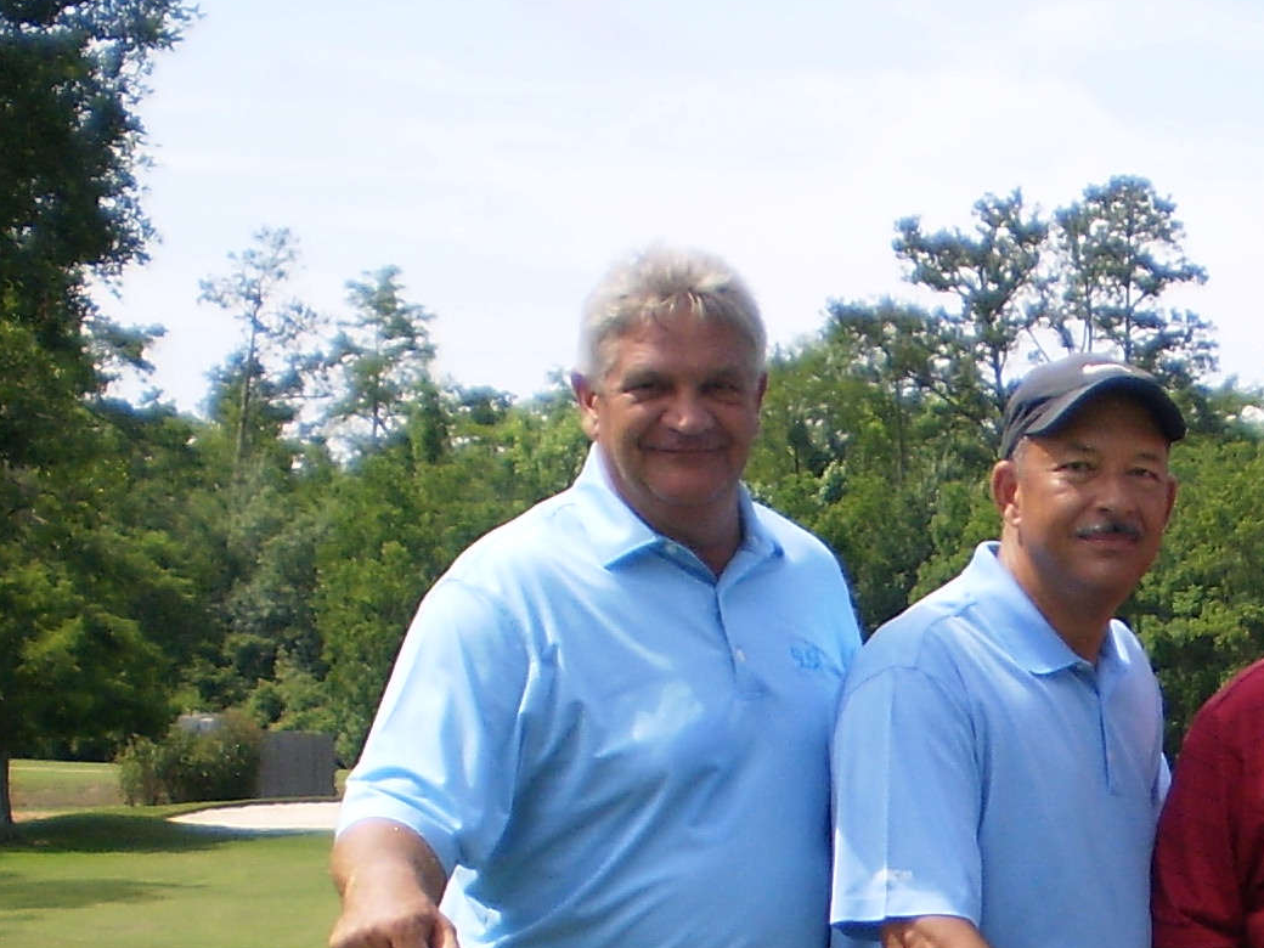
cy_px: 1217
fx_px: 4126
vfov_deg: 12.7
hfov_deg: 17.1
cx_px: 1203
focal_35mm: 113
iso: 64
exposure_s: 1/640
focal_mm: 6.3
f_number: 3.1
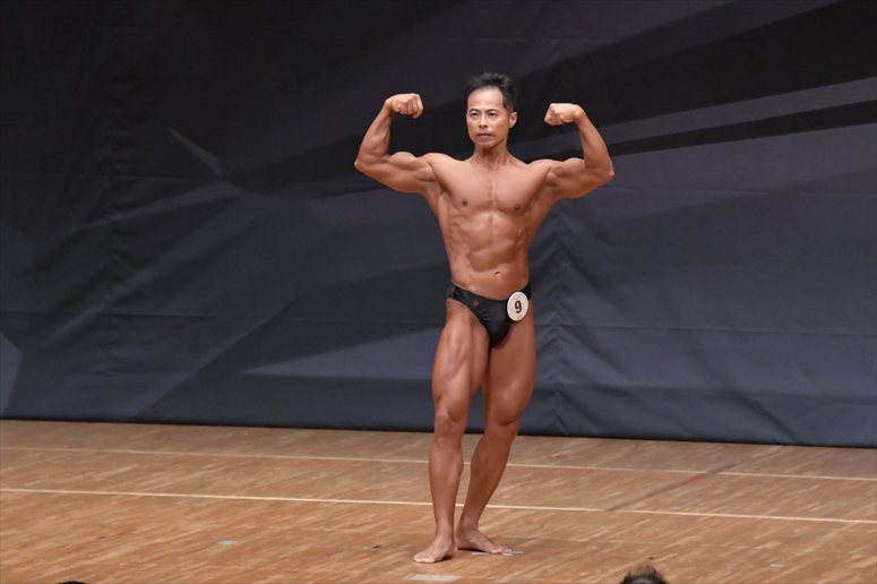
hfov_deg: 7.6
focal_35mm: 270
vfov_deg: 5.1
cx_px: 438
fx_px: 6574
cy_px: 292
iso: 6400
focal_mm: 180
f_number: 5.6
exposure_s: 1/400
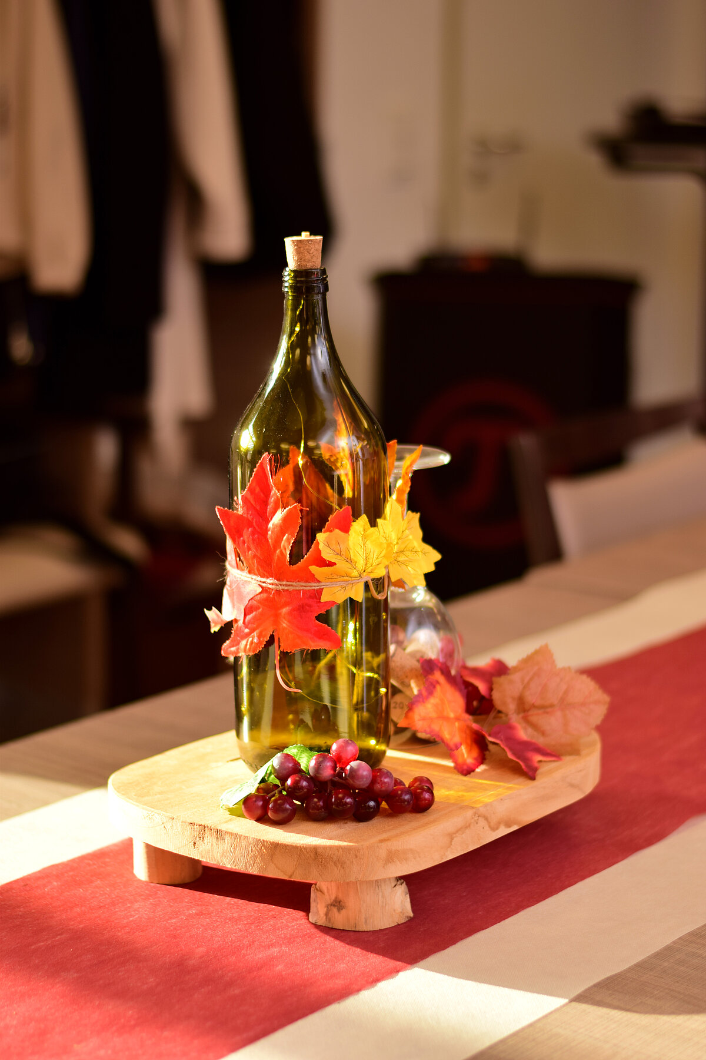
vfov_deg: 27.0
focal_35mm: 75
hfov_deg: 18.2
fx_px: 2206
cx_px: 353
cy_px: 530
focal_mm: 50
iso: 100
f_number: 2
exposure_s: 1/200
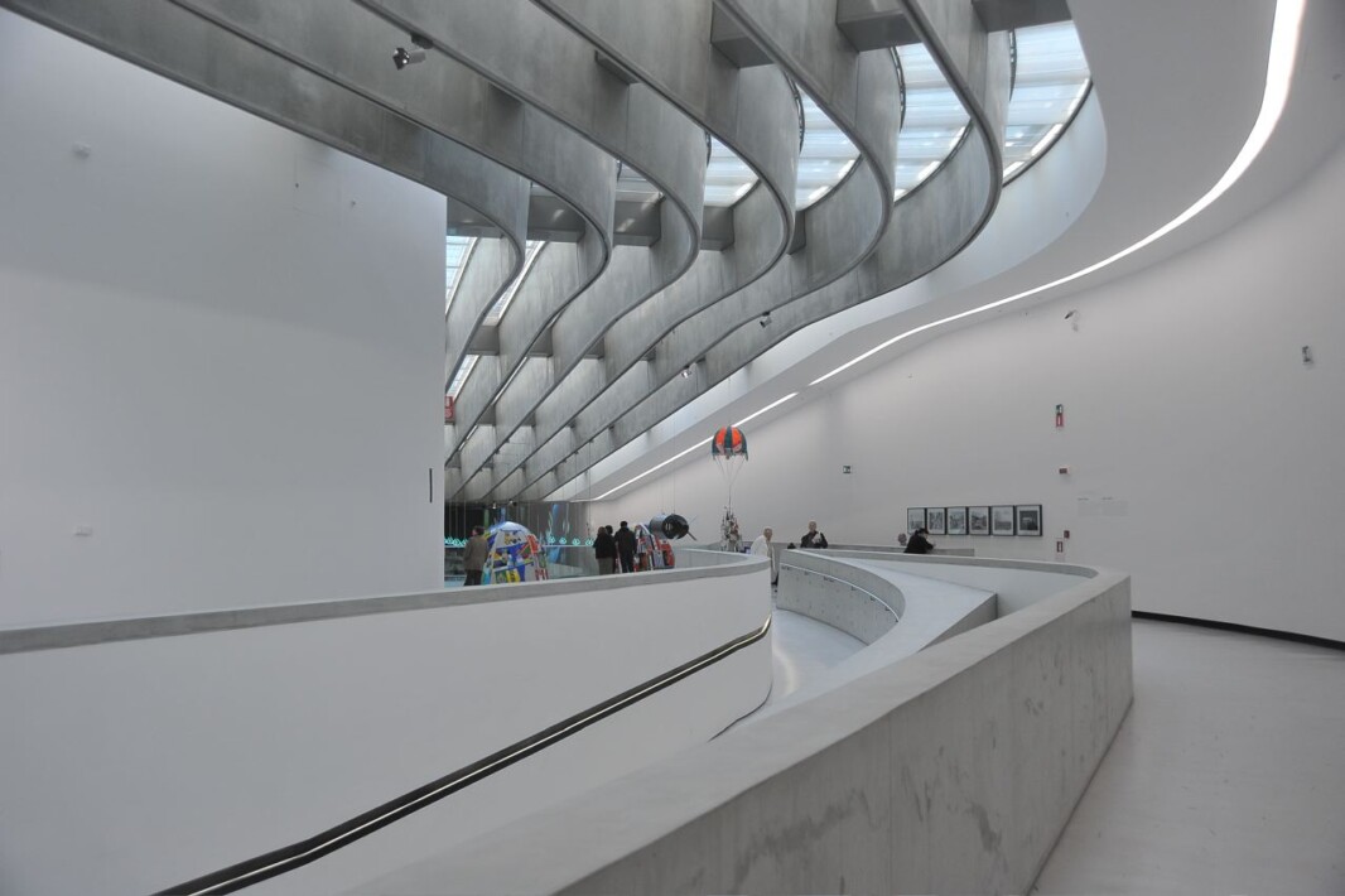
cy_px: 448
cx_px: 672
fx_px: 1307
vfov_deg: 37.8
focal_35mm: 35
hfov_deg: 54.4
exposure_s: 1/160
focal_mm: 35
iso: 1250
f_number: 6.3
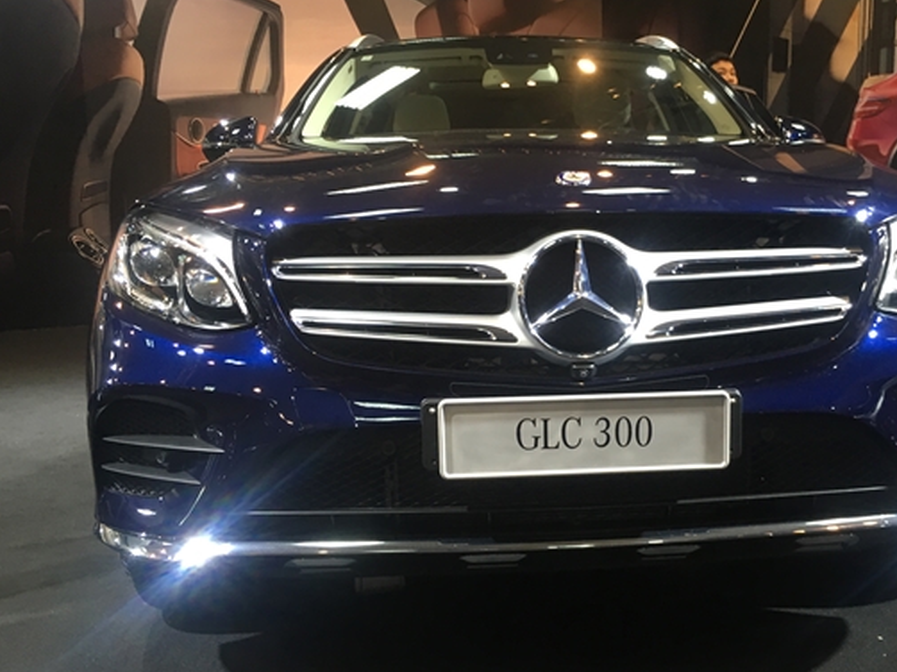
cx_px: 563
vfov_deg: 38.6
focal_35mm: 37
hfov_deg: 49.6
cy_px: 359
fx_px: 958
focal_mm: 4.15
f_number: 2.2
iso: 100
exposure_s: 1/33
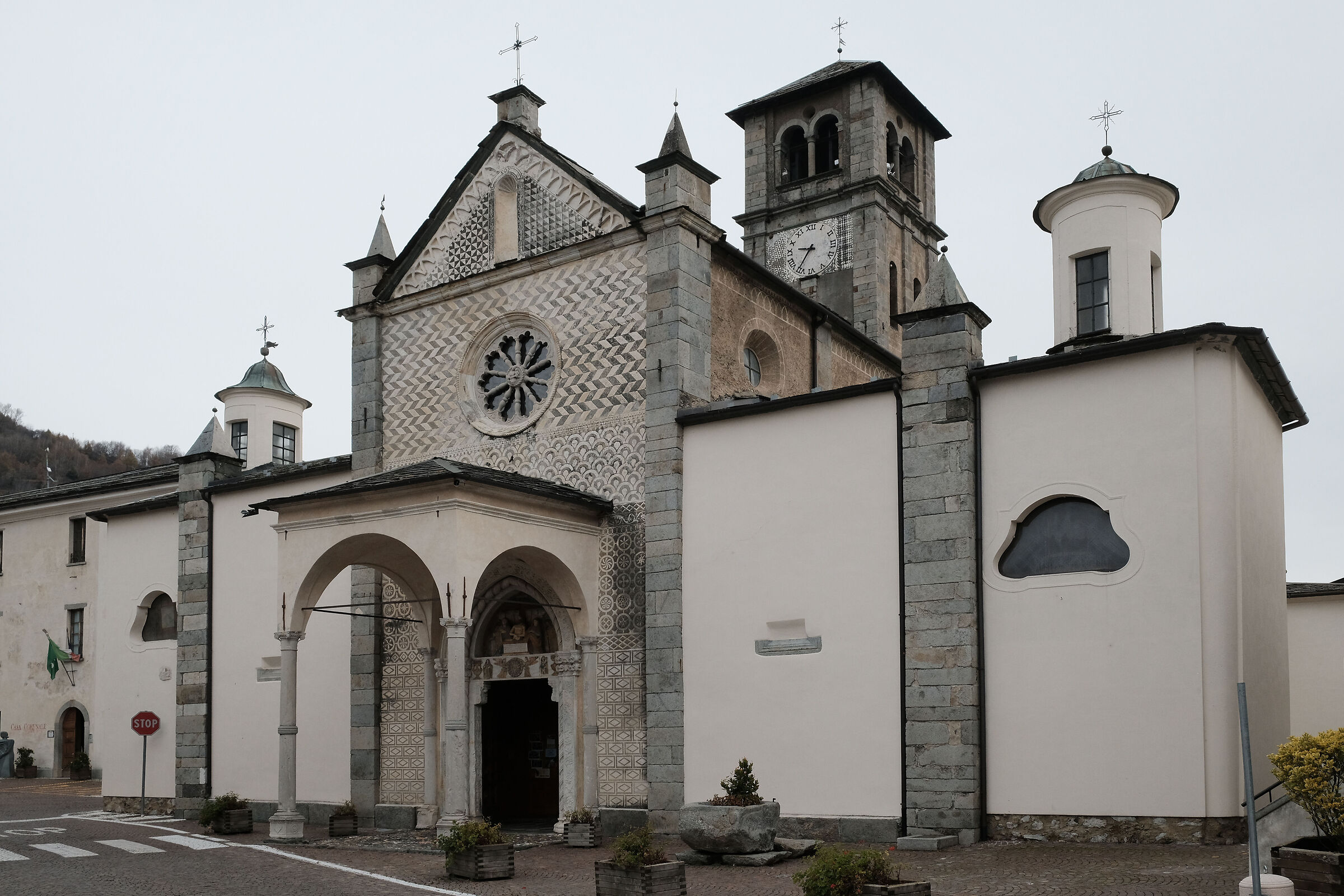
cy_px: 448
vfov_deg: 41.1
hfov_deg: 58.7
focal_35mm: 32
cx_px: 672
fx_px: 1195
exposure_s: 1/800
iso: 800
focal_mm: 21.4
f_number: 7.1
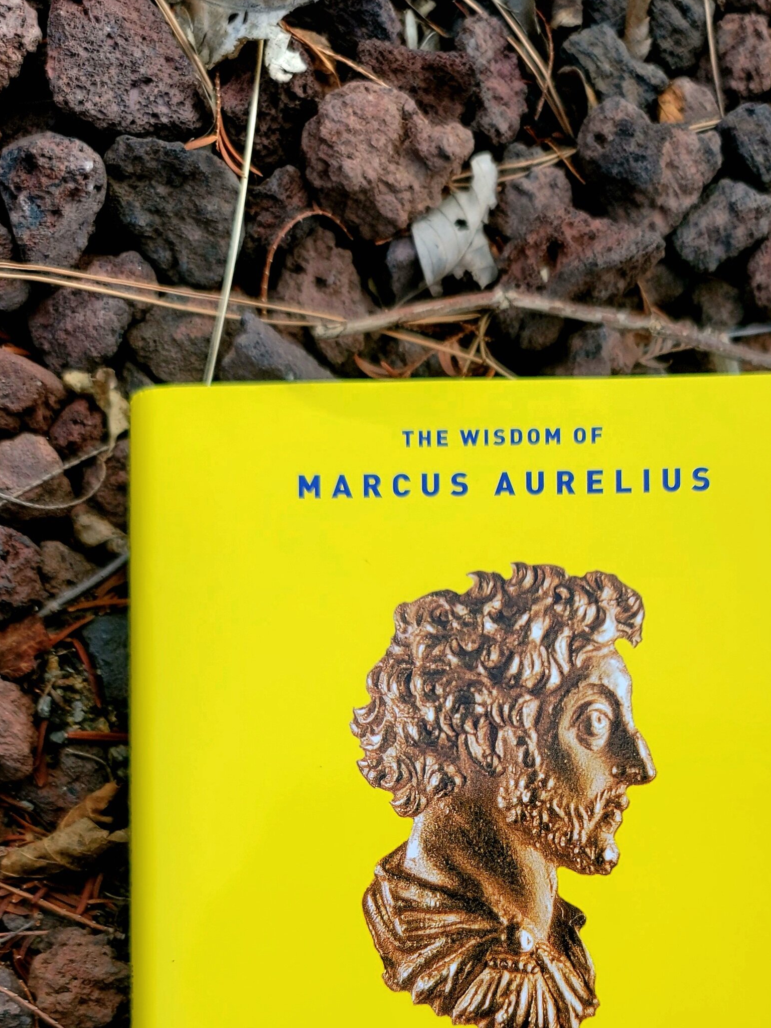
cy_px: 918
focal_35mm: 45
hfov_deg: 31.9
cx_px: 517
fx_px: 1336
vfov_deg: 39.2
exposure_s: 1/152
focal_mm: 7
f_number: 1.8
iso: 20
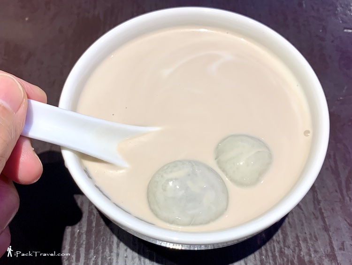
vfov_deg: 53.1
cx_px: 176
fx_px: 264
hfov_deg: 67.3
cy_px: 132
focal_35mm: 26
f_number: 1.8
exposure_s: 1/100
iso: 64
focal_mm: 4.25
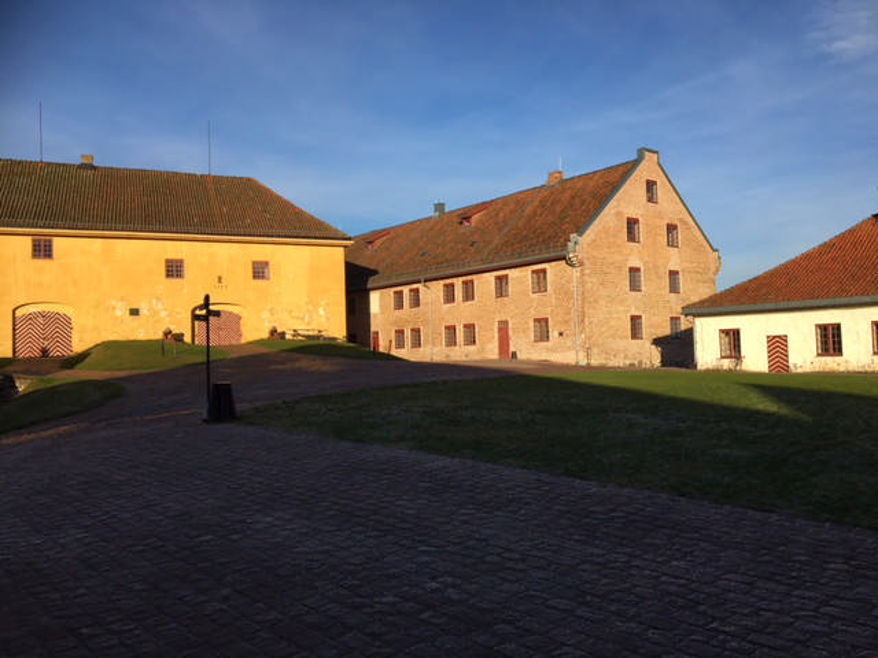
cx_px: 439
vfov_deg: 48.2
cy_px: 329
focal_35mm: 29
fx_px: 736
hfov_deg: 61.7
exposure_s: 1/999
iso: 25
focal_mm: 4.15
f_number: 2.2
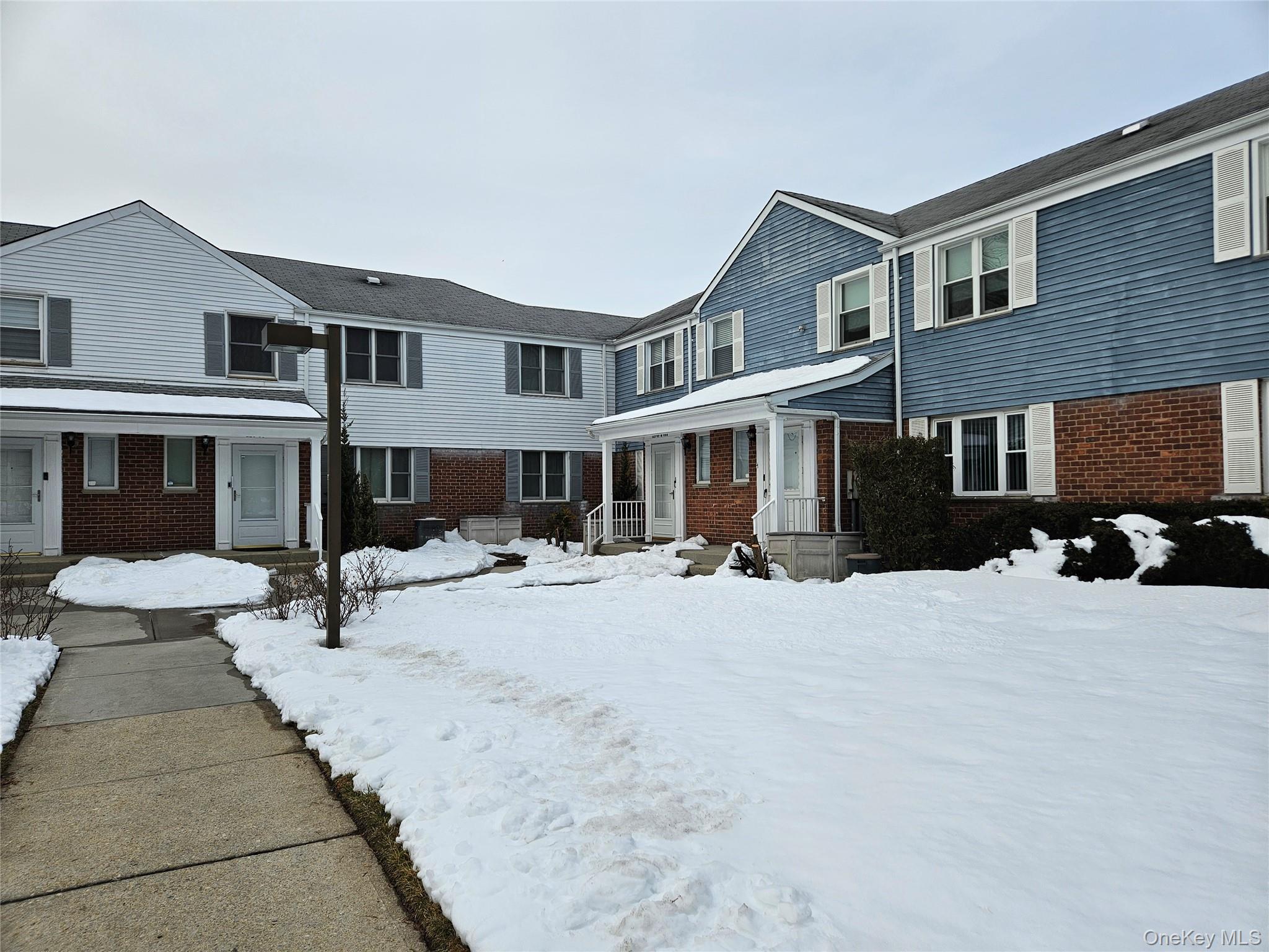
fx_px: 843
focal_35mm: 23
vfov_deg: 58.9
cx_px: 634
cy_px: 476
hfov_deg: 73.9
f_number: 1.8
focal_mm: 5.4
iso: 25
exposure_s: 1/1117
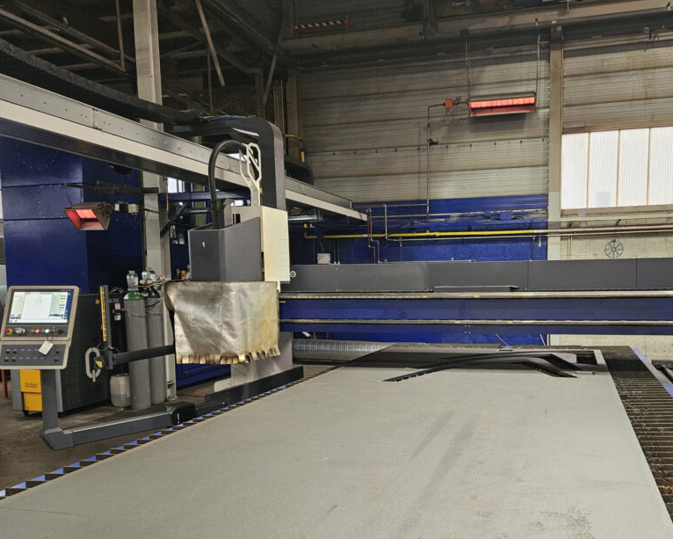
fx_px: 598
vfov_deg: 48.2
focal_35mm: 30
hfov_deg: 58.1
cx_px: 418
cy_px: 330
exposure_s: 1/142
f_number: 1.8
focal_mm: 5.4
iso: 640
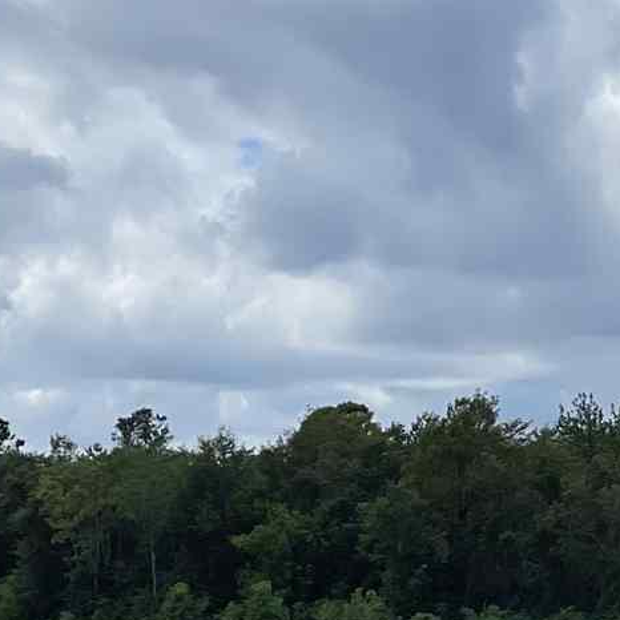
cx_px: 667
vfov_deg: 8.5
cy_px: 786
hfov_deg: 8.6
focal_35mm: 202
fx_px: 4093
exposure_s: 1/2660
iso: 32
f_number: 2
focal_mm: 6
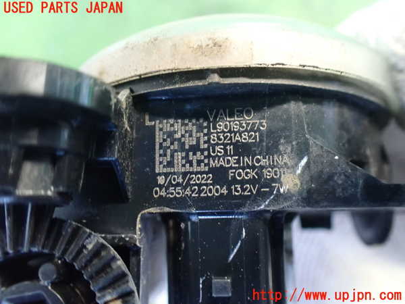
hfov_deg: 60.0
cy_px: 152
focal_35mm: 30
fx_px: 351
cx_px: 202
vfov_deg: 46.8
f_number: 2.3
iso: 1250
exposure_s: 1/30
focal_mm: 5.4
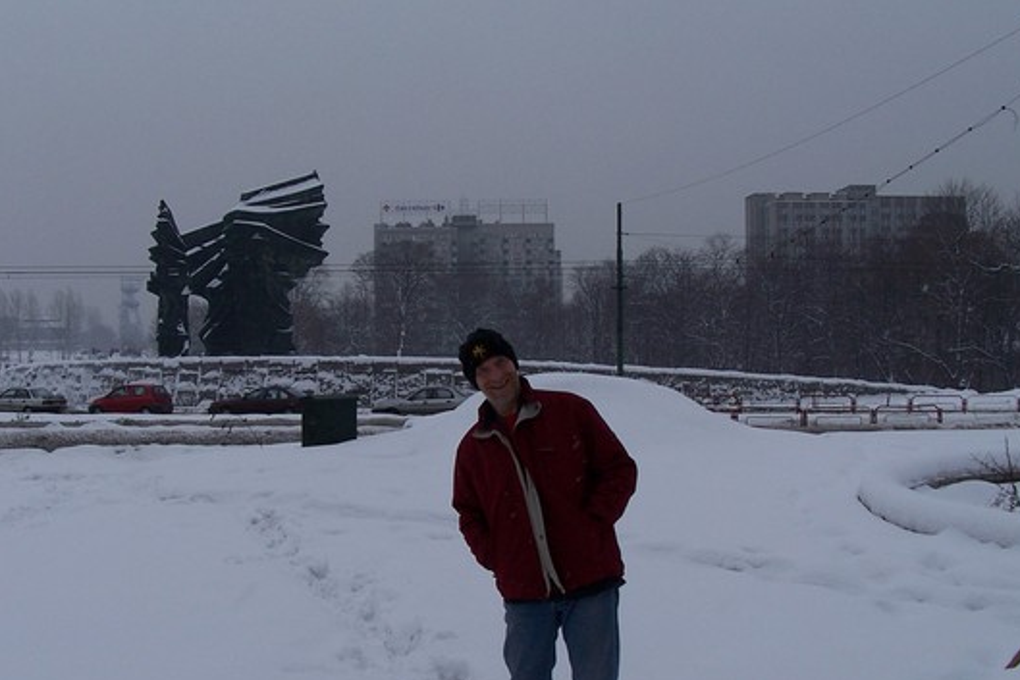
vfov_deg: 30.5
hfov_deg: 44.3
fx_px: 1247
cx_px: 428
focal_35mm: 44
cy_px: 399
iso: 80
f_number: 4
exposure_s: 1/500
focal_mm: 6
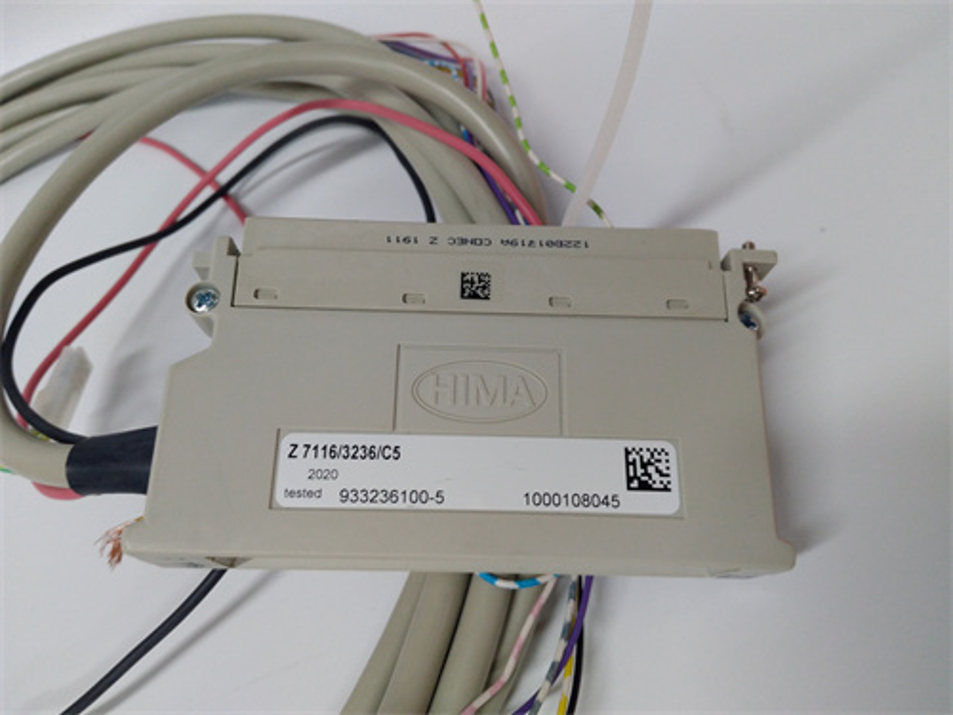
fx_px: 743
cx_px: 476
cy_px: 358
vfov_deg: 51.4
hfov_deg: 65.3
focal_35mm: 27
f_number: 2
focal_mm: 3.79
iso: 199
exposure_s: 1/33
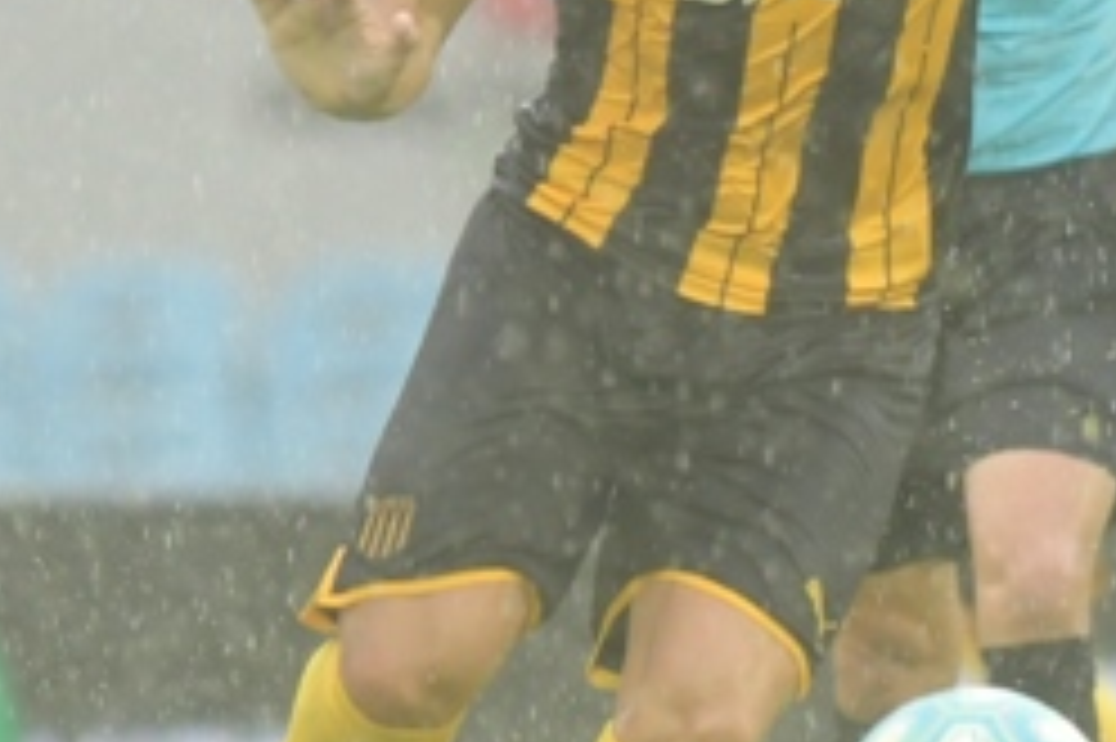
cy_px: 411
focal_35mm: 1454
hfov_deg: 1.4
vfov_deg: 0.9
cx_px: -162
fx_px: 45043
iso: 1000
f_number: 4.5
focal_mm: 300
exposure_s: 1/640
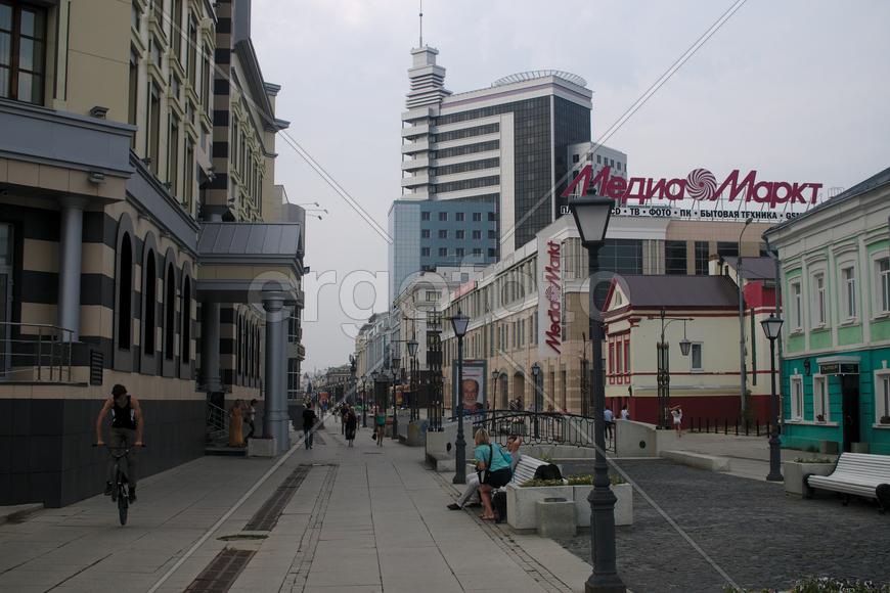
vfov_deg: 29.9
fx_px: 1112
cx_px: 445
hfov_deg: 43.6
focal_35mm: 45
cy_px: 296
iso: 200
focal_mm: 30
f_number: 5
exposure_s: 1/1250
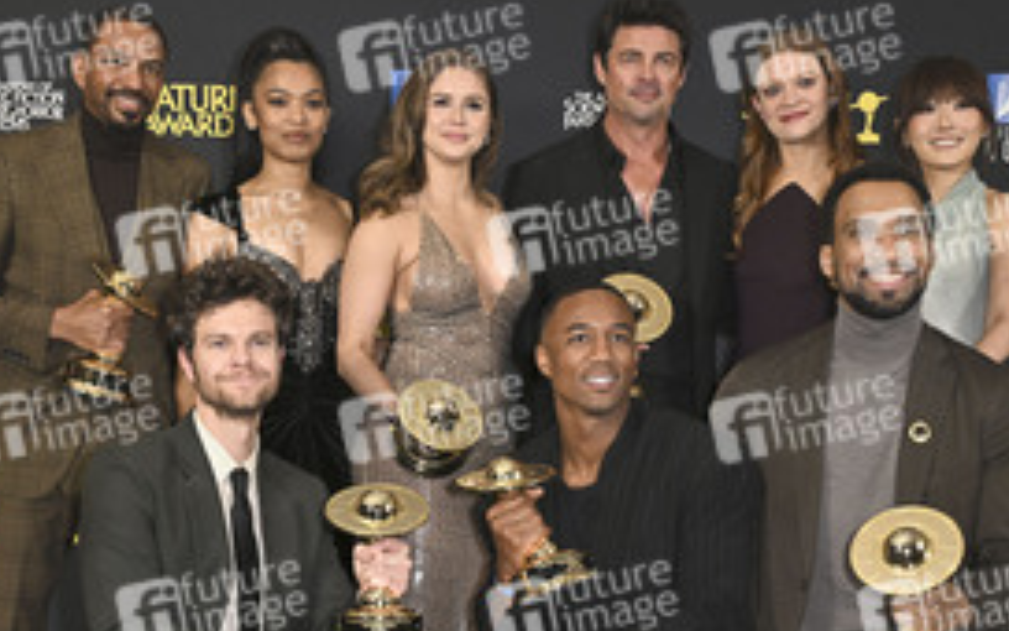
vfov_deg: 21.7
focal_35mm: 59
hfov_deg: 34.5
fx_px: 1622
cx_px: 484
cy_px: 512
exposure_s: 1/320
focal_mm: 35
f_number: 5.6
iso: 2000
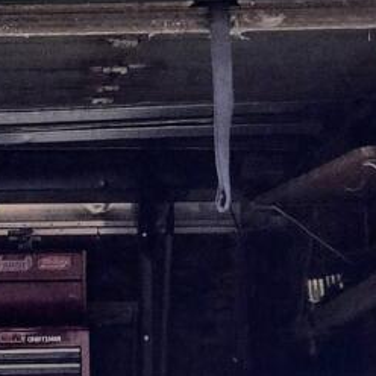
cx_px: -48
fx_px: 2015
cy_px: 200
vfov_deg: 10.7
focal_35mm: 164
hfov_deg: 10.5
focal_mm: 5.4
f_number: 1.8
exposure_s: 1/829
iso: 25
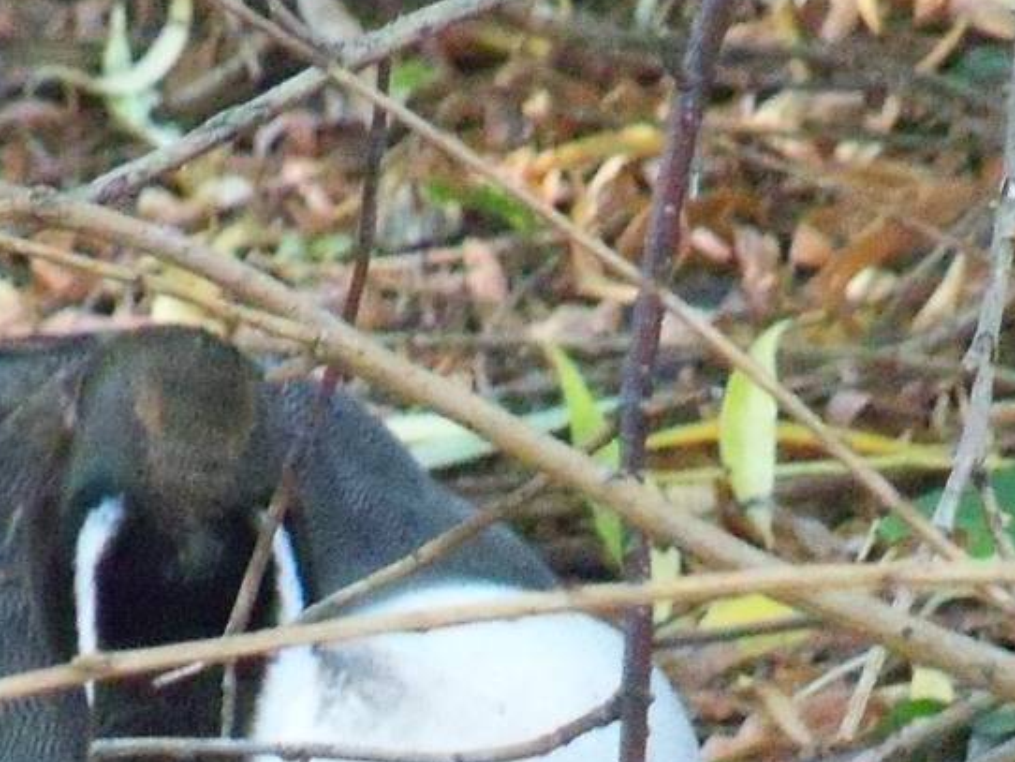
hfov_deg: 2.3
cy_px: 831
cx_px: 702
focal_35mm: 844
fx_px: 24758
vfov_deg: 1.8
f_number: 4.5
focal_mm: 50.6
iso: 1250
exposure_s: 1/500
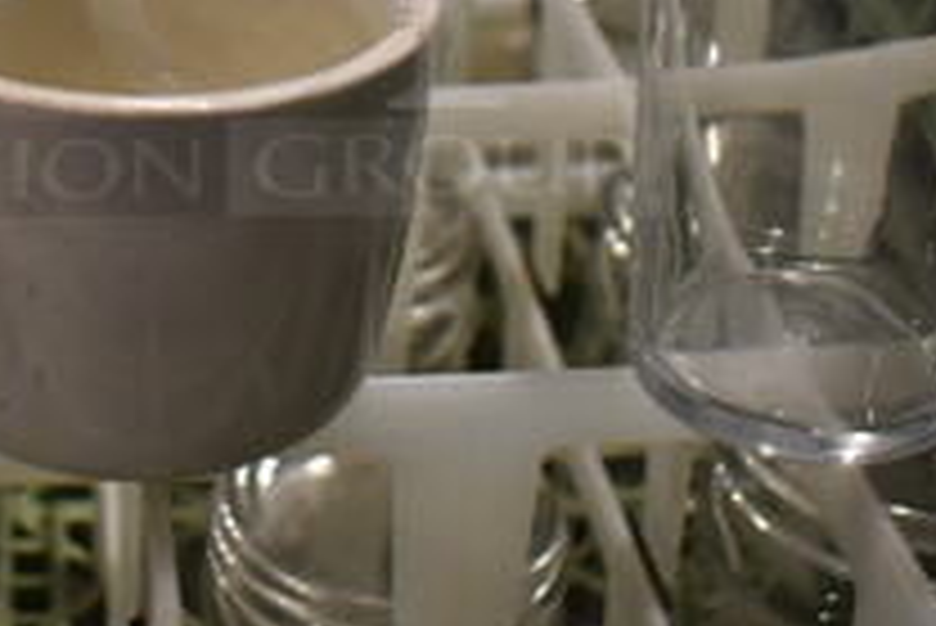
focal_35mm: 79
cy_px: -23
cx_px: 176
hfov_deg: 25.2
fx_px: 2055
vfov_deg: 16.9
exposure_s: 1/160
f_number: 3.5
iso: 800
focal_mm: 18
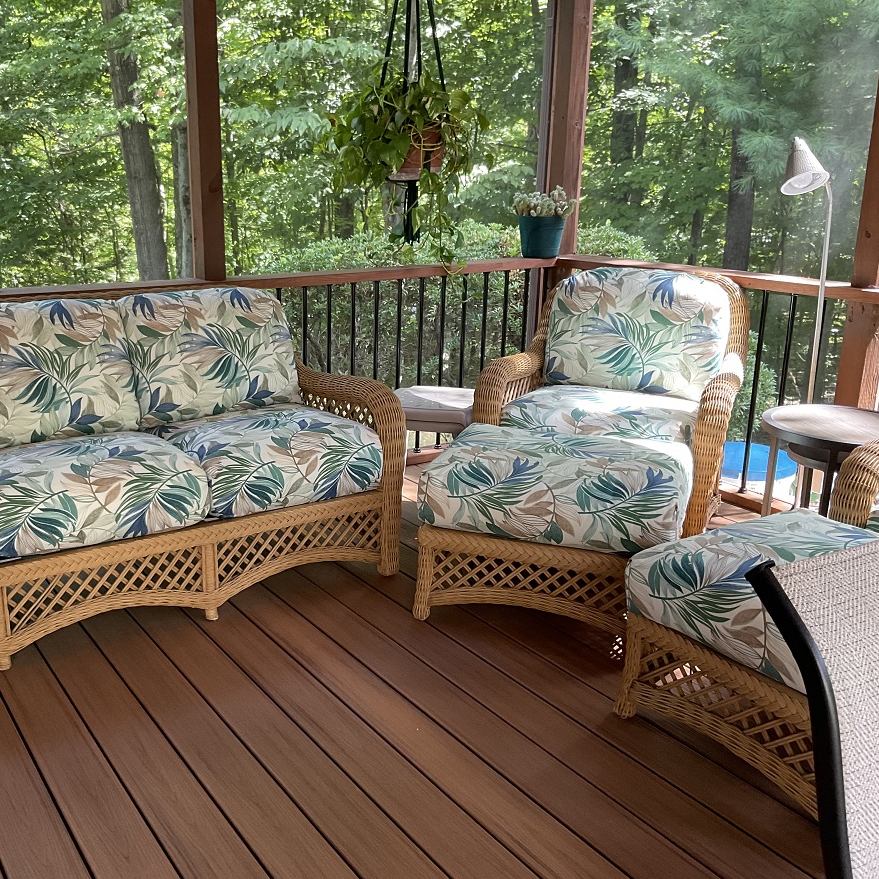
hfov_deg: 46.5
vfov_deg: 47.2
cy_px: 440
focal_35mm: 35
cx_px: 293
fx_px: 1006
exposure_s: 1/60
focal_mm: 3
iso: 80
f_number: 1.8
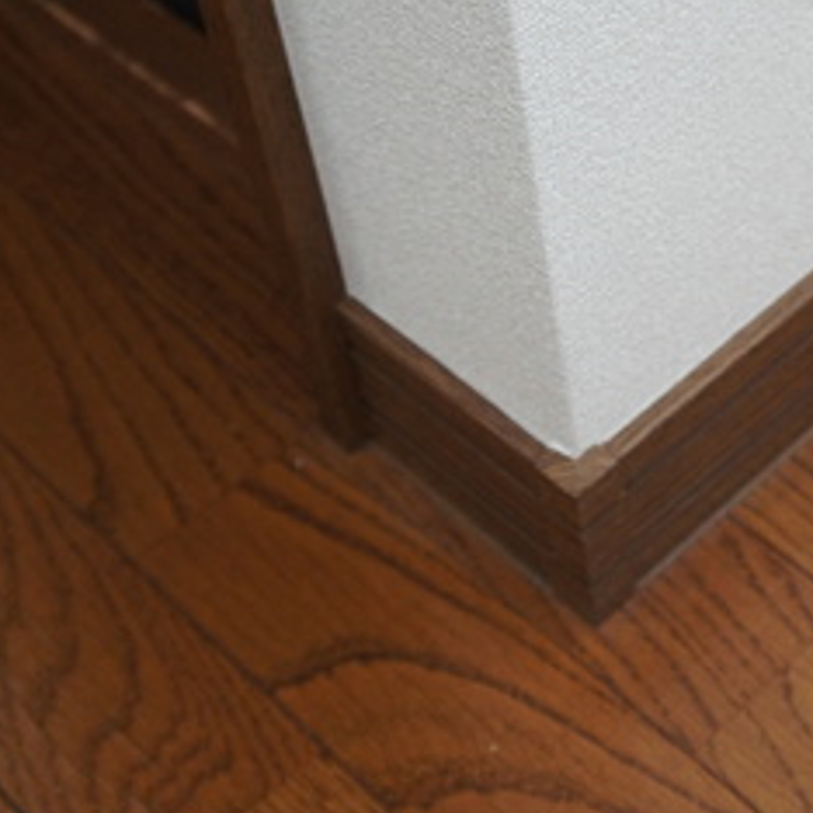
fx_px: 1804
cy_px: 271
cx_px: 761
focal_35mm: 68
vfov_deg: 25.3
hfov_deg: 24.5
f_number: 4
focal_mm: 25
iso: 1600
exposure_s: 1/80
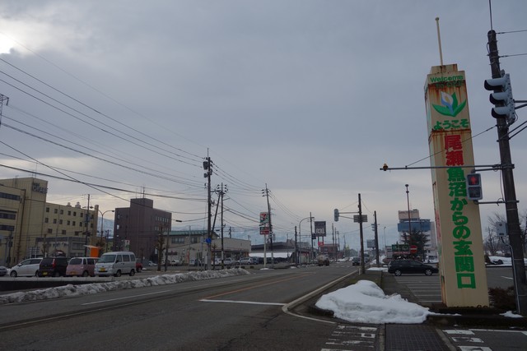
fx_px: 410
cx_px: 264
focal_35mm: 28
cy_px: 176
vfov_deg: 46.4
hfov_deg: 65.5
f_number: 5.6
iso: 125
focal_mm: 10.4
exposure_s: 1/640
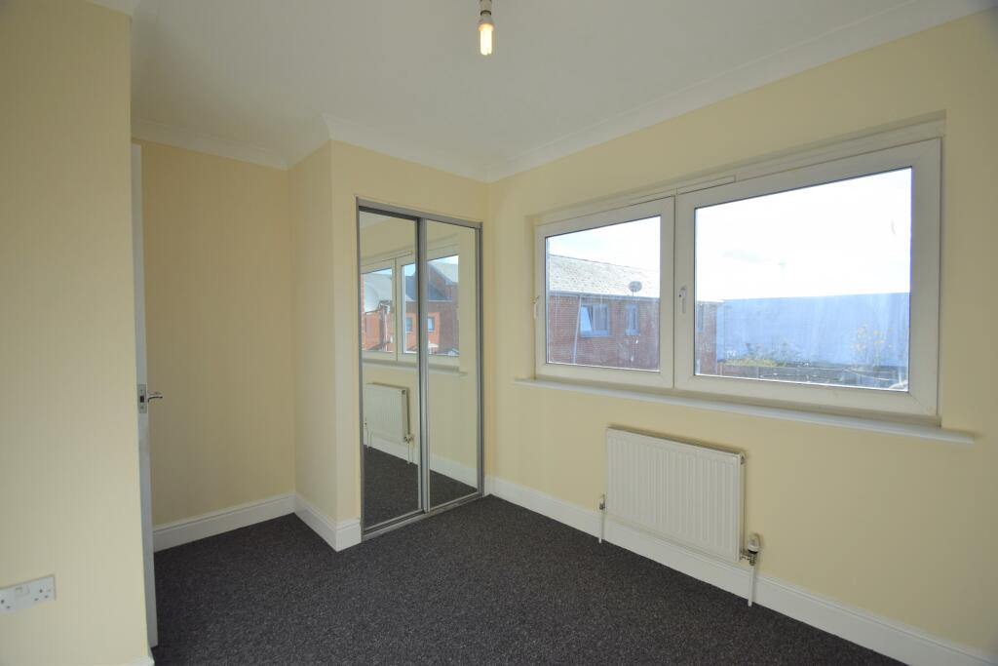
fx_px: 416
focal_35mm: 15
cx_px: 499
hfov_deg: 100.4
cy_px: 333
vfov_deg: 77.3
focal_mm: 10
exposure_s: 1/1500
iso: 400
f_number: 5.6
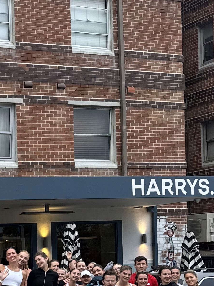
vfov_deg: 23.3
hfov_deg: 16.6
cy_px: 270
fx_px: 668
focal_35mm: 81
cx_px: -104
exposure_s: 1/121
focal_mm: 6.76
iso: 80
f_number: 1.78
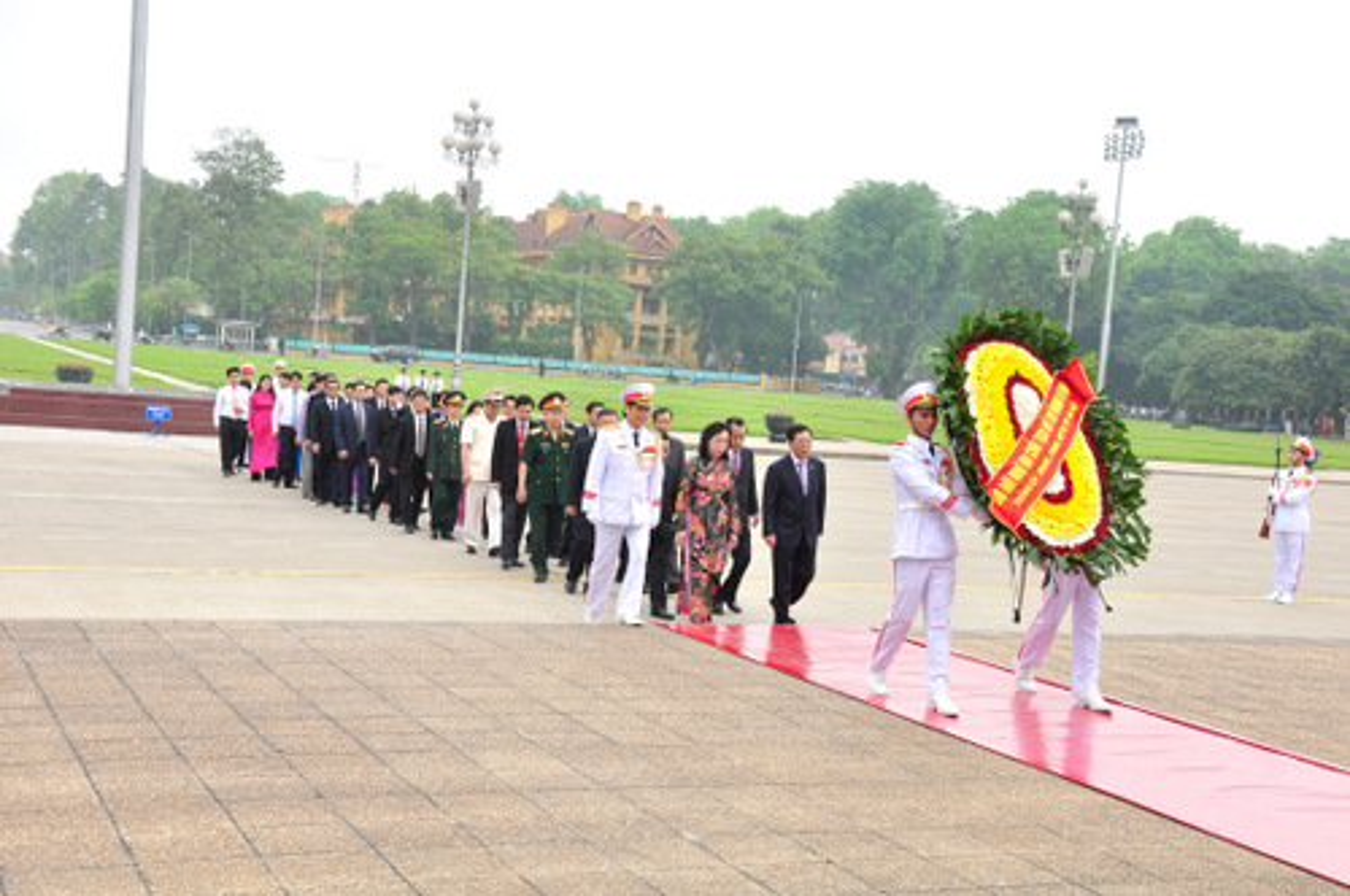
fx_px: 1798
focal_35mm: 48
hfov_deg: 41.2
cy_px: 448
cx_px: 675
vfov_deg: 28.0
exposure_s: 1/100
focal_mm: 32
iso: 250
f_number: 8
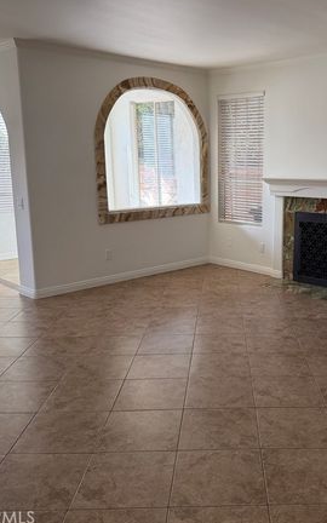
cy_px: 258
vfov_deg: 55.3
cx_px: 242
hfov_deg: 35.5
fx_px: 499
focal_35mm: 35
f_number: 1.78
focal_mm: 6.76
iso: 160
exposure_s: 1/199
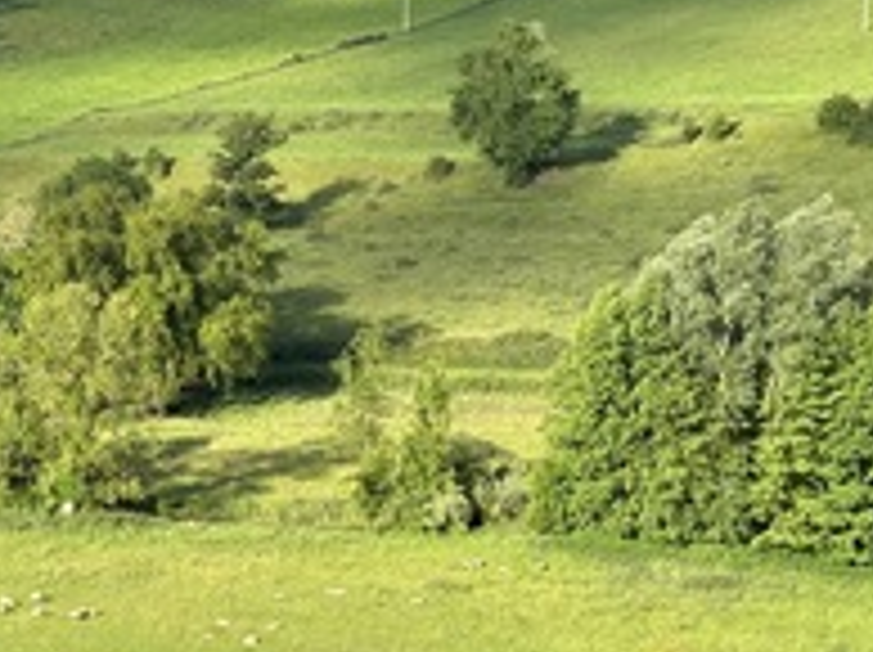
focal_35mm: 124
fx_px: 3123
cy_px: 420
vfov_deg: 11.9
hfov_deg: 15.4
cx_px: -112
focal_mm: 6.86
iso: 64
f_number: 1.78
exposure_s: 1/1815
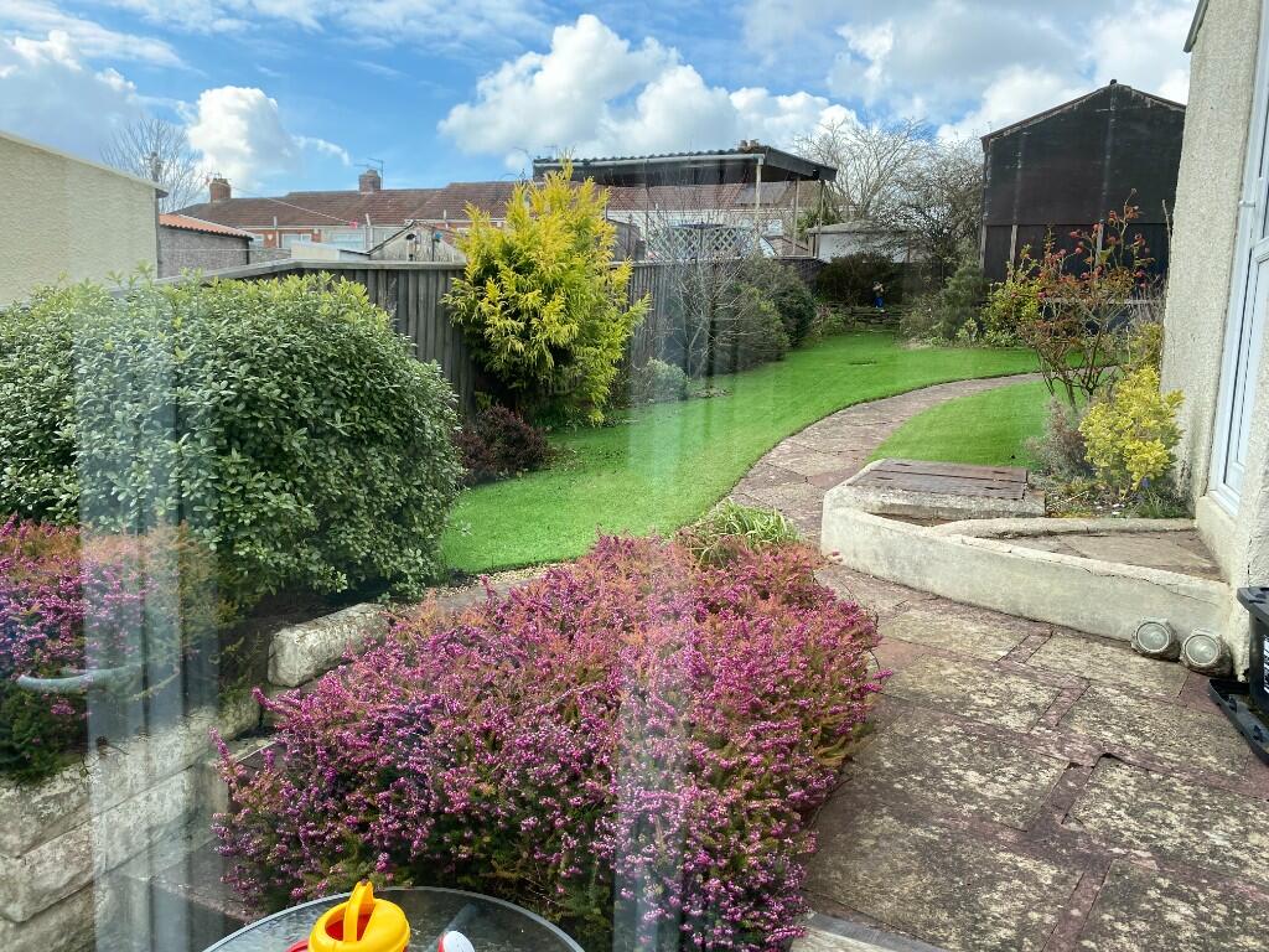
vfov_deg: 53.1
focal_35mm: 26
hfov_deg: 67.3
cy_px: 476
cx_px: 634
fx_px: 953
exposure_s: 1/864
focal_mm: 4.25
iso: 32
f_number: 1.8
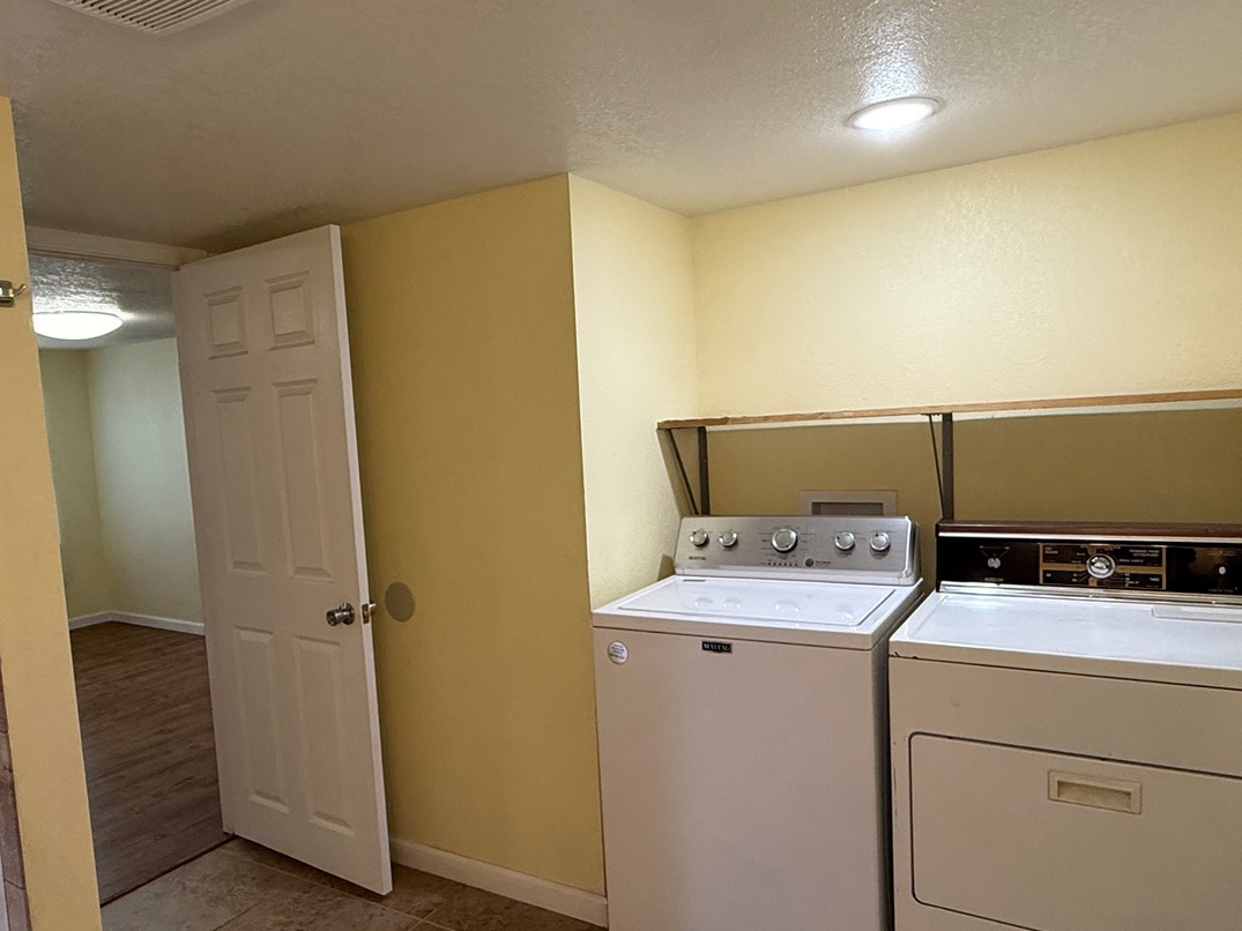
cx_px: 529
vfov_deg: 54.8
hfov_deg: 69.0
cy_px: 498
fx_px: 897
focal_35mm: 25
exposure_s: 1/120
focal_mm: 2.22
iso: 250
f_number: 2.2
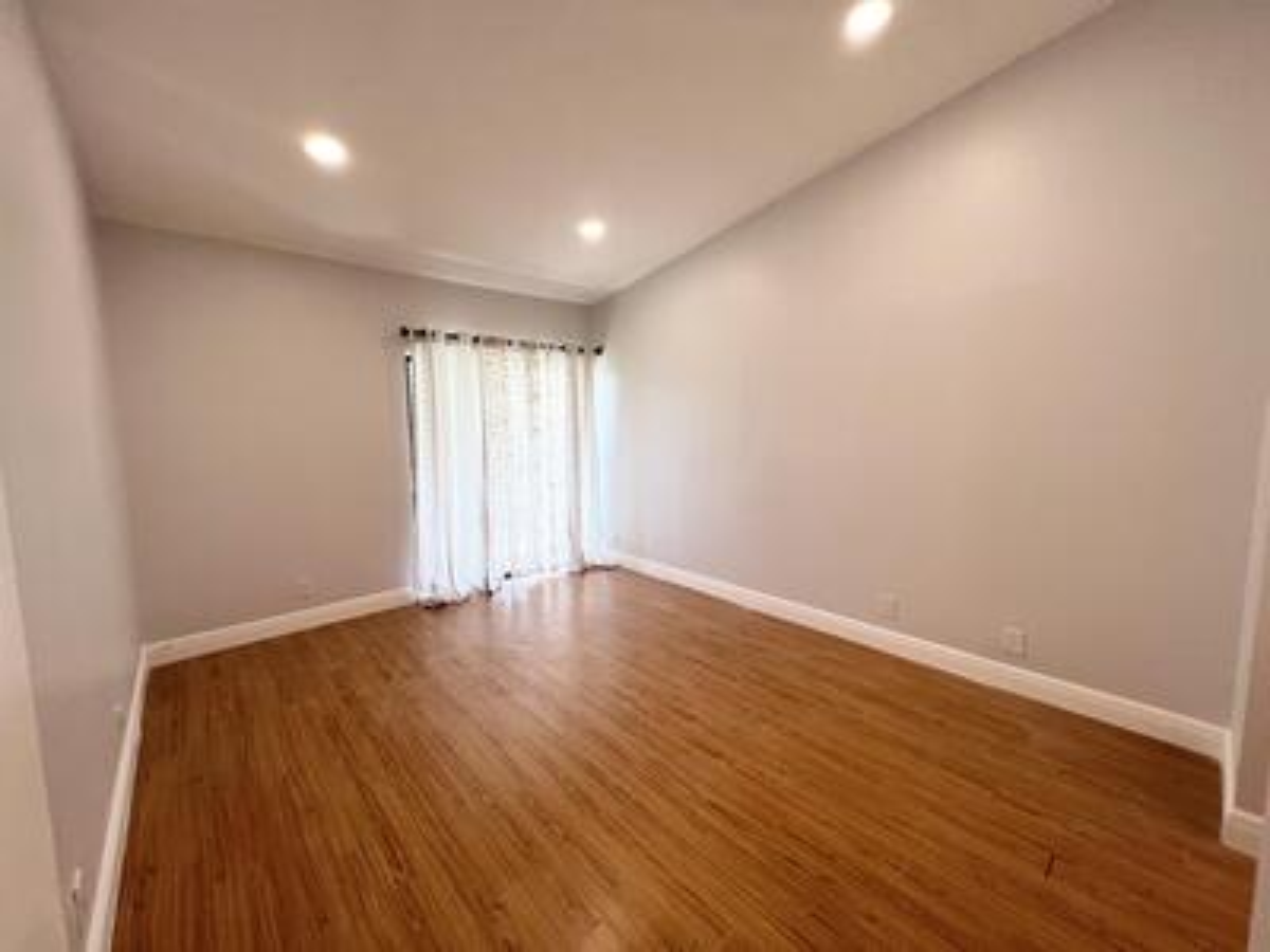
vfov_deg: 89.9
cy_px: 476
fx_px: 477
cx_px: 635
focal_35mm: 13
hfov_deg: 106.2
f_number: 1.8
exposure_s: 1/120
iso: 64
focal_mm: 1.57
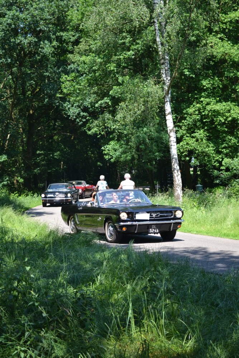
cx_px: 120
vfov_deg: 27.0
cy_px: 179
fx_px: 747
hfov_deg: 18.2
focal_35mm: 75
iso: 110
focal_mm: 50
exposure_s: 1/125
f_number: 5.6
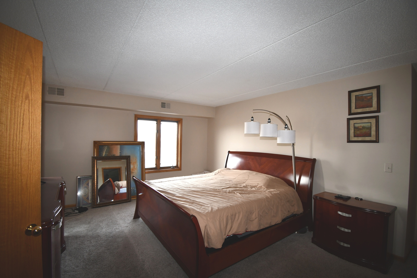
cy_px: 139
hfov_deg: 100.4
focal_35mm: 15
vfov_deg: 77.3
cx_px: 208
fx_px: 174
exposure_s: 1/60
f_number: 4.5
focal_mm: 10
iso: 500
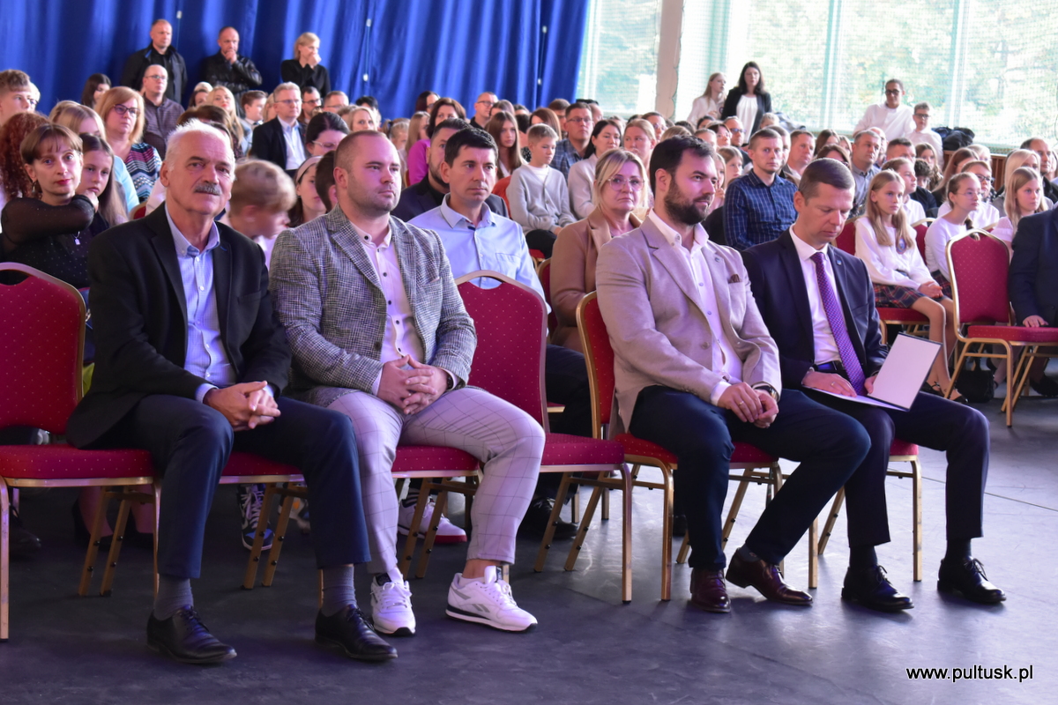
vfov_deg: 16.6
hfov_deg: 24.6
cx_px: 529
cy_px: 352
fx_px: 2424
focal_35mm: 82
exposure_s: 1/15
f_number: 6.3
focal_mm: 55
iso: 1600
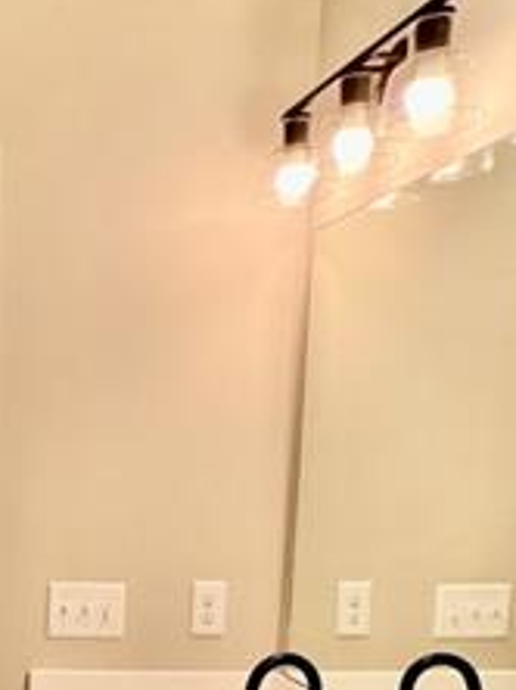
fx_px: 896
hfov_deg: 28.1
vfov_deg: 39.9
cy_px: 578
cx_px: -103
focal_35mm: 45
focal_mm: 1.57
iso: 50
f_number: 1.8
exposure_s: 1/120
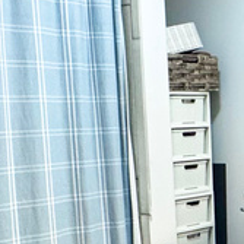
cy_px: 121
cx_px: 495
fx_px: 606
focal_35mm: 76
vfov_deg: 22.8
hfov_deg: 16.7
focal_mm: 2.22
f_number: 2.2
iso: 200
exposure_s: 1/60
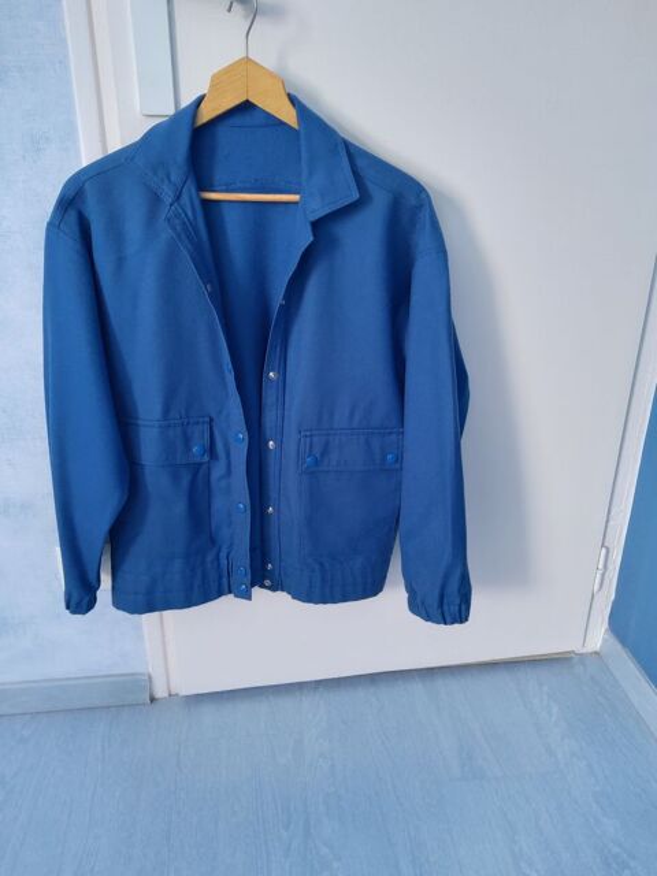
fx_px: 658
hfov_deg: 53.1
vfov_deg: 67.3
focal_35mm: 26
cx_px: 328
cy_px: 438
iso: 200
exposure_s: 1/33
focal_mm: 3.08
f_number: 2
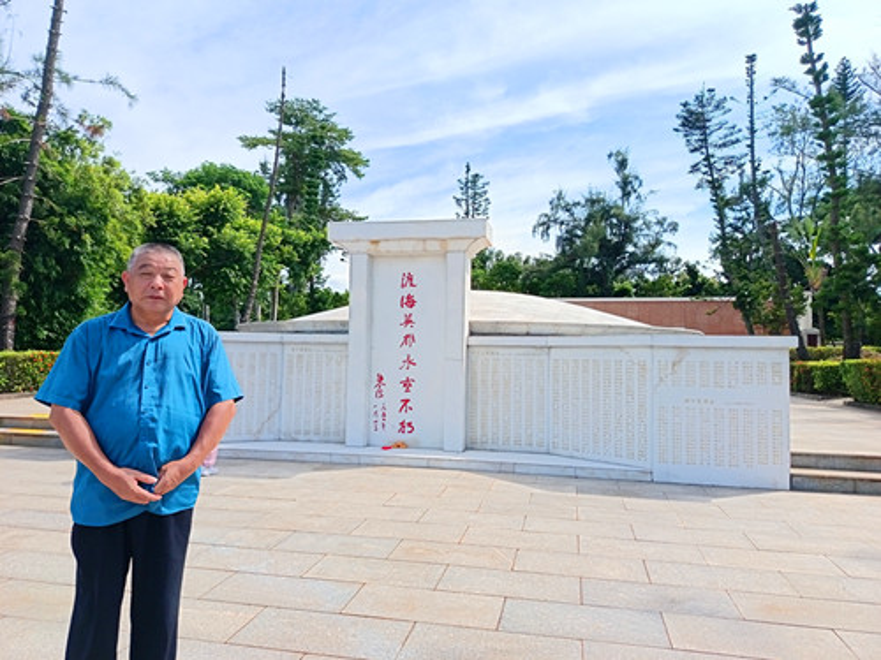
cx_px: 440
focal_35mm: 24
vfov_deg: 56.8
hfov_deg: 71.6
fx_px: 611
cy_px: 330
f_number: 1.75
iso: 100
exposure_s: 1/340
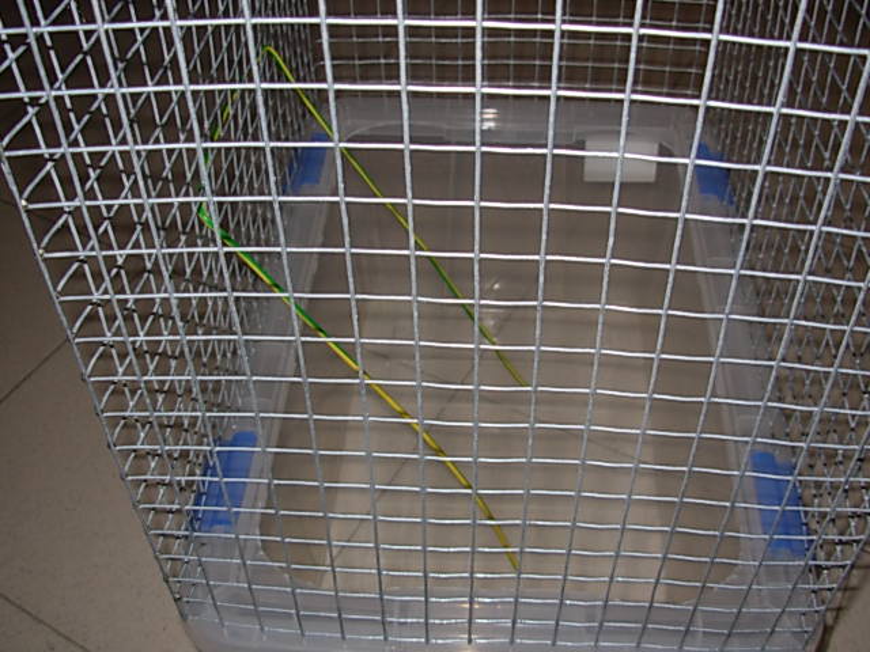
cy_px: 326
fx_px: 955
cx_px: 435
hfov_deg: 49.0
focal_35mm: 38
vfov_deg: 37.7
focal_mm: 6.3
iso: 50
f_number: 2.9
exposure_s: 1/32
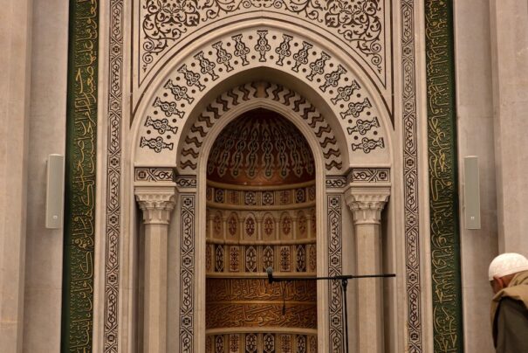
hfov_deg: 61.9
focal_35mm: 30
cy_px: 176
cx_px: 264
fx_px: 440
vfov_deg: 43.7
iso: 2500
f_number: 4
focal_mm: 30
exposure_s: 1/250
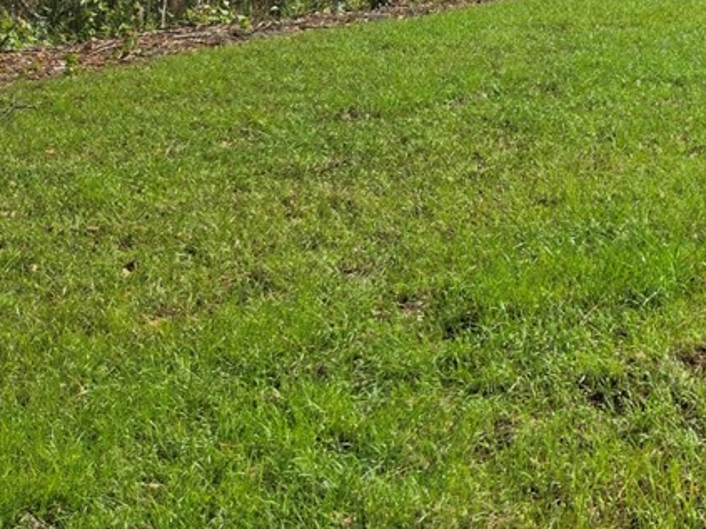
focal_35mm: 87
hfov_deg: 17.5
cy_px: -195
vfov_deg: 15.9
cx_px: 1322
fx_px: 1774
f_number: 1.8
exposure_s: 1/3999
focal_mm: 5.4
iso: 25
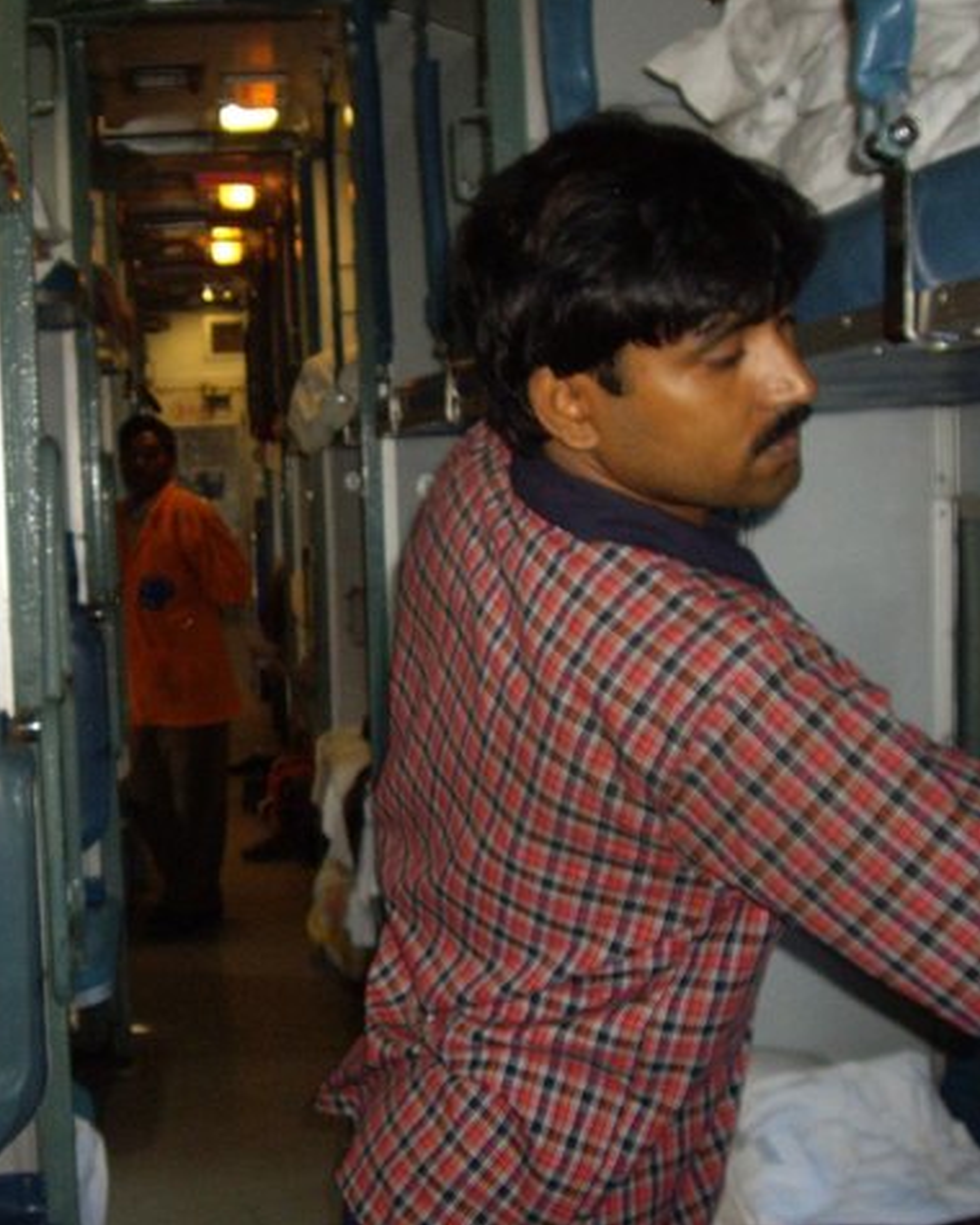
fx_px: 1813
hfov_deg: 29.6
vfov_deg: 37.3
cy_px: 611
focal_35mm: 50
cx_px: 199
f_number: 2.7
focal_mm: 6.2
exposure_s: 1/40
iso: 200
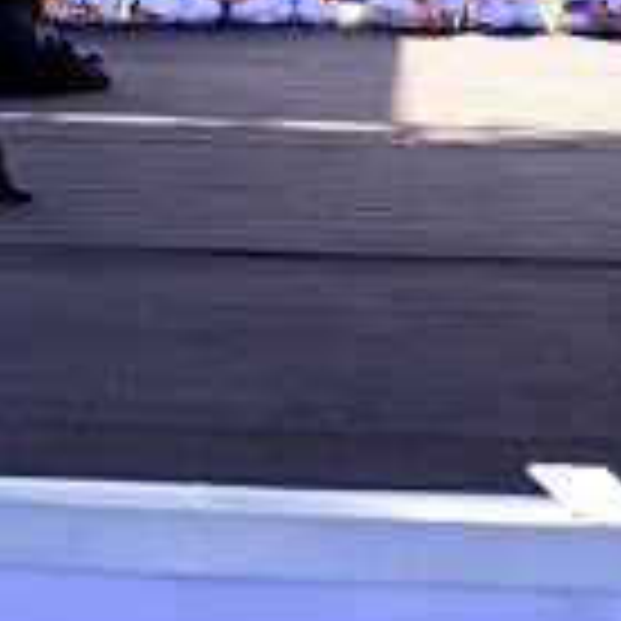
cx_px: -194
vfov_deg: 17.8
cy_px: -74
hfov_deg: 17.3
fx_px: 1908
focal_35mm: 94
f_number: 4
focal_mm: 32
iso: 1000
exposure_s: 1/3200
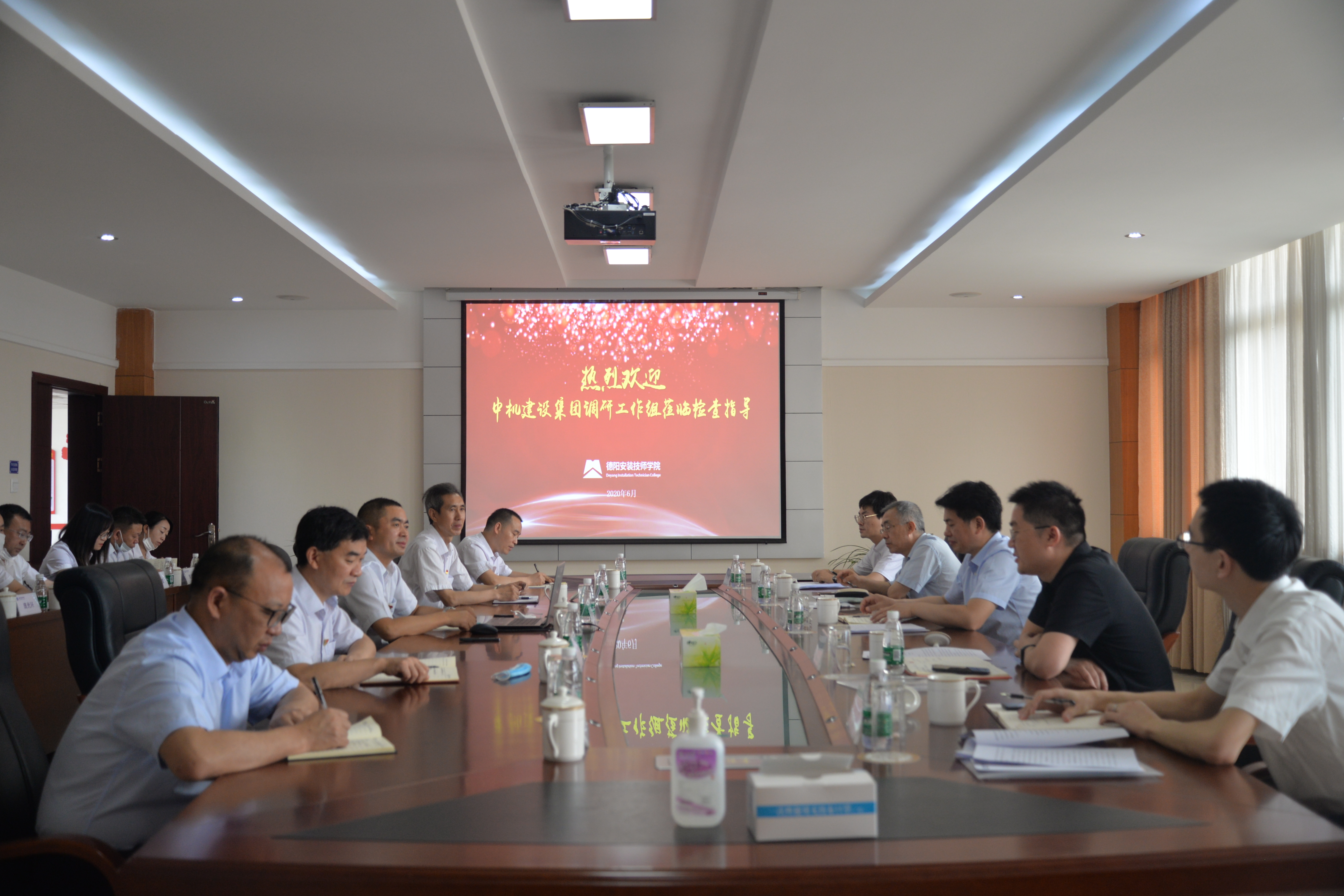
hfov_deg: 55.8
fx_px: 1269
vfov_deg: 38.9
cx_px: 672
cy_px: 448
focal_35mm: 34
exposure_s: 1/100
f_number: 4
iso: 640
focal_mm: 34
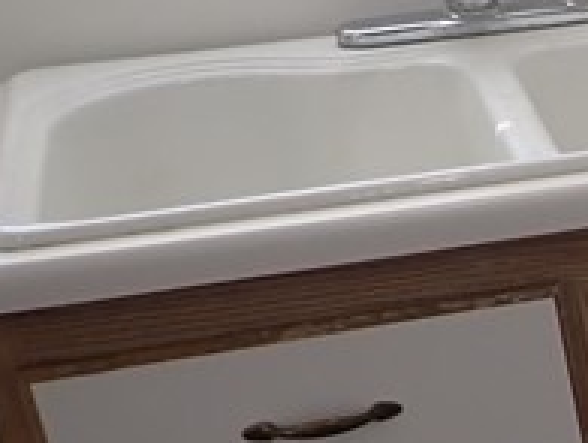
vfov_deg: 11.1
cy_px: 573
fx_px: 2229
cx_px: 1387
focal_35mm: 131
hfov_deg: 12.2
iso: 100
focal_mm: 4.5
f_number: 2
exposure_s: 1/160
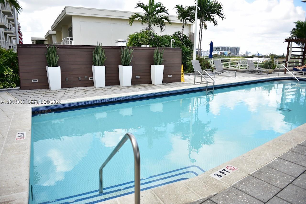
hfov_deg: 65.5
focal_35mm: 28
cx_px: 153
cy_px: 102
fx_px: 238
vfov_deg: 46.4
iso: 125
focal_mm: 28
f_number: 3.2
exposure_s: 1/500
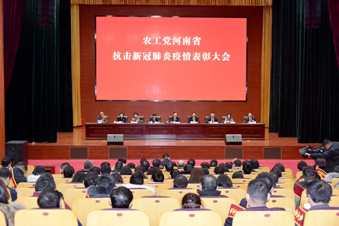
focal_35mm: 44
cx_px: 170
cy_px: 113
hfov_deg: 44.5
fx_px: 415
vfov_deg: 30.6
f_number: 4
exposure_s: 1/60
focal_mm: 44
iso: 1250
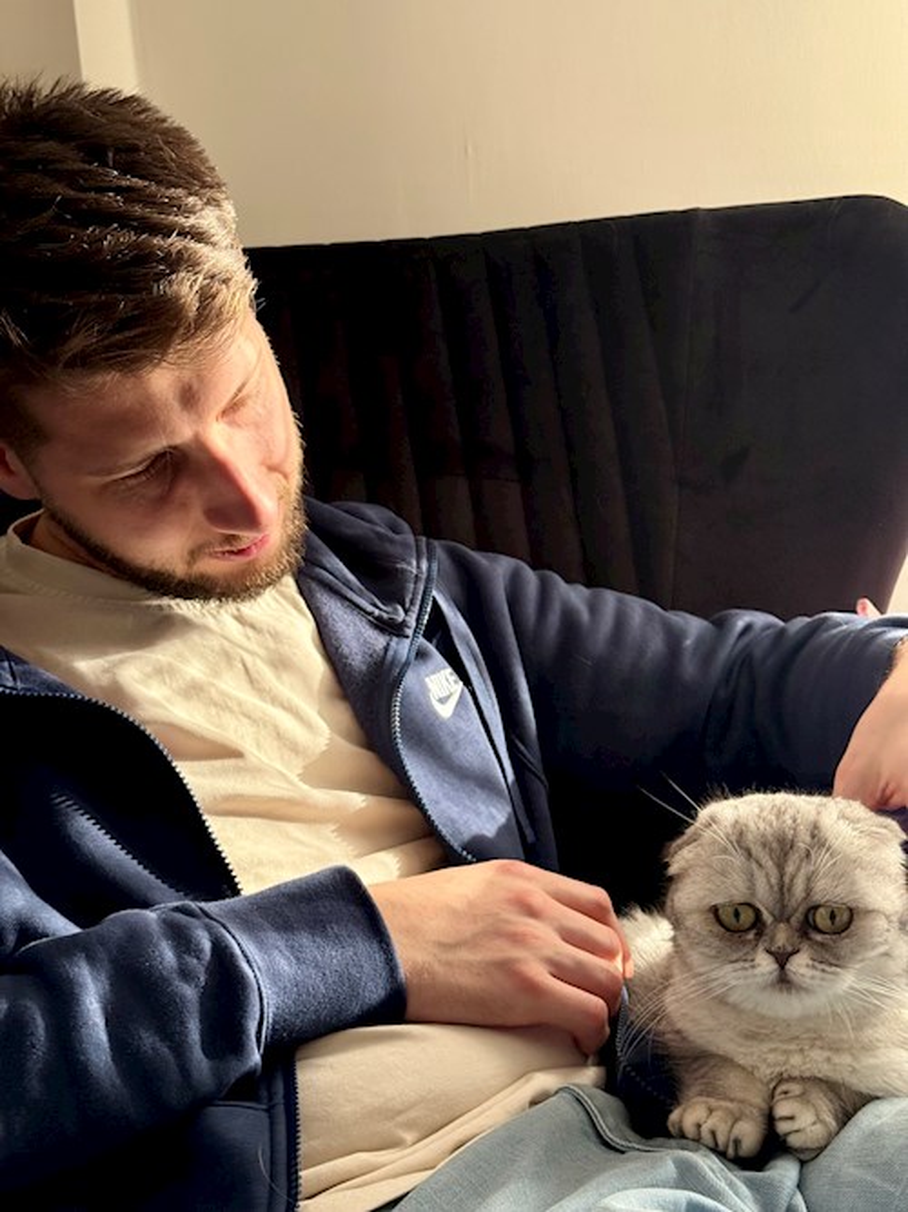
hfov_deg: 30.3
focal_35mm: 48
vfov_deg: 39.7
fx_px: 1679
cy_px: 606
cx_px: 454
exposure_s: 1/243
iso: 100
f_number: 1.78
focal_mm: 6.76
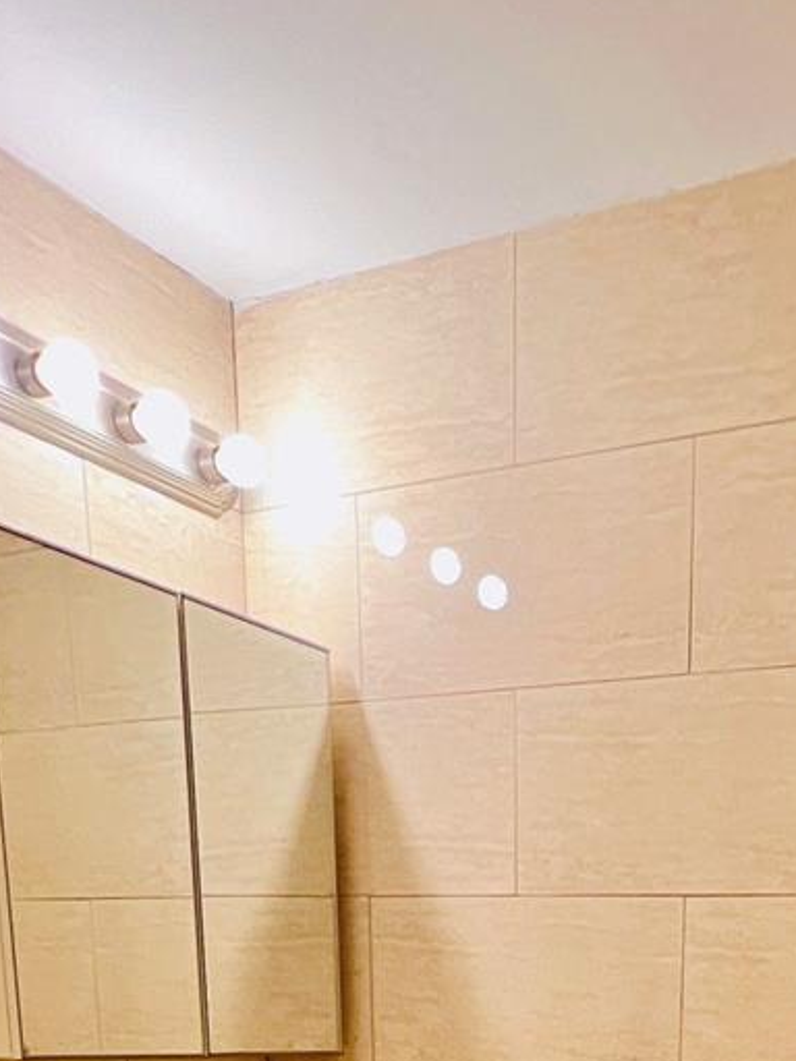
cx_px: 752
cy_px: 1308
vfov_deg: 35.9
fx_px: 1196
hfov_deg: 34.3
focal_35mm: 39
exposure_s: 1/120
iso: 160
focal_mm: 1.57
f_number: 1.8
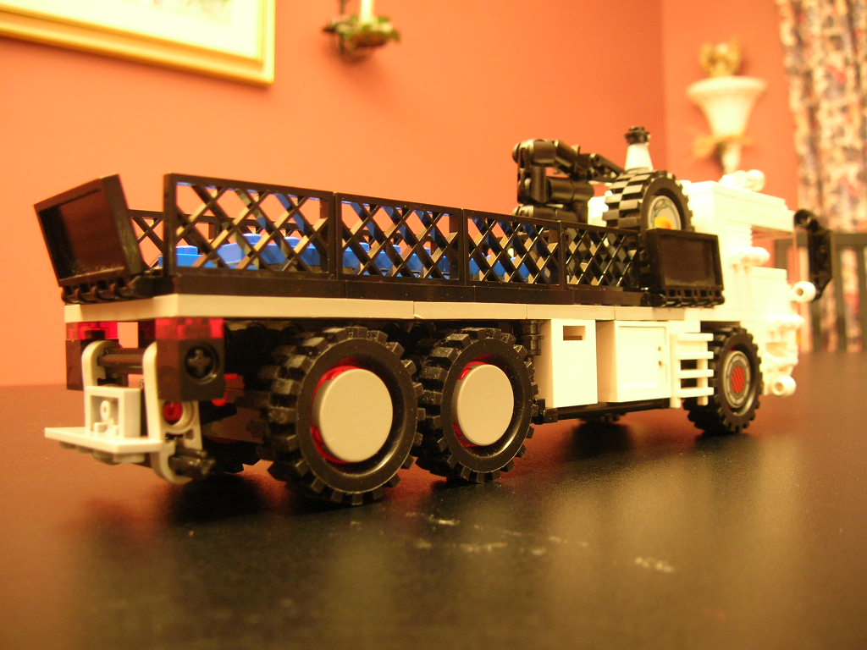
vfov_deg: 41.8
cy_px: 325
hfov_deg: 54.0
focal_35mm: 34
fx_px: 852
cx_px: 434
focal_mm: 5.7
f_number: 2.9
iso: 100
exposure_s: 1
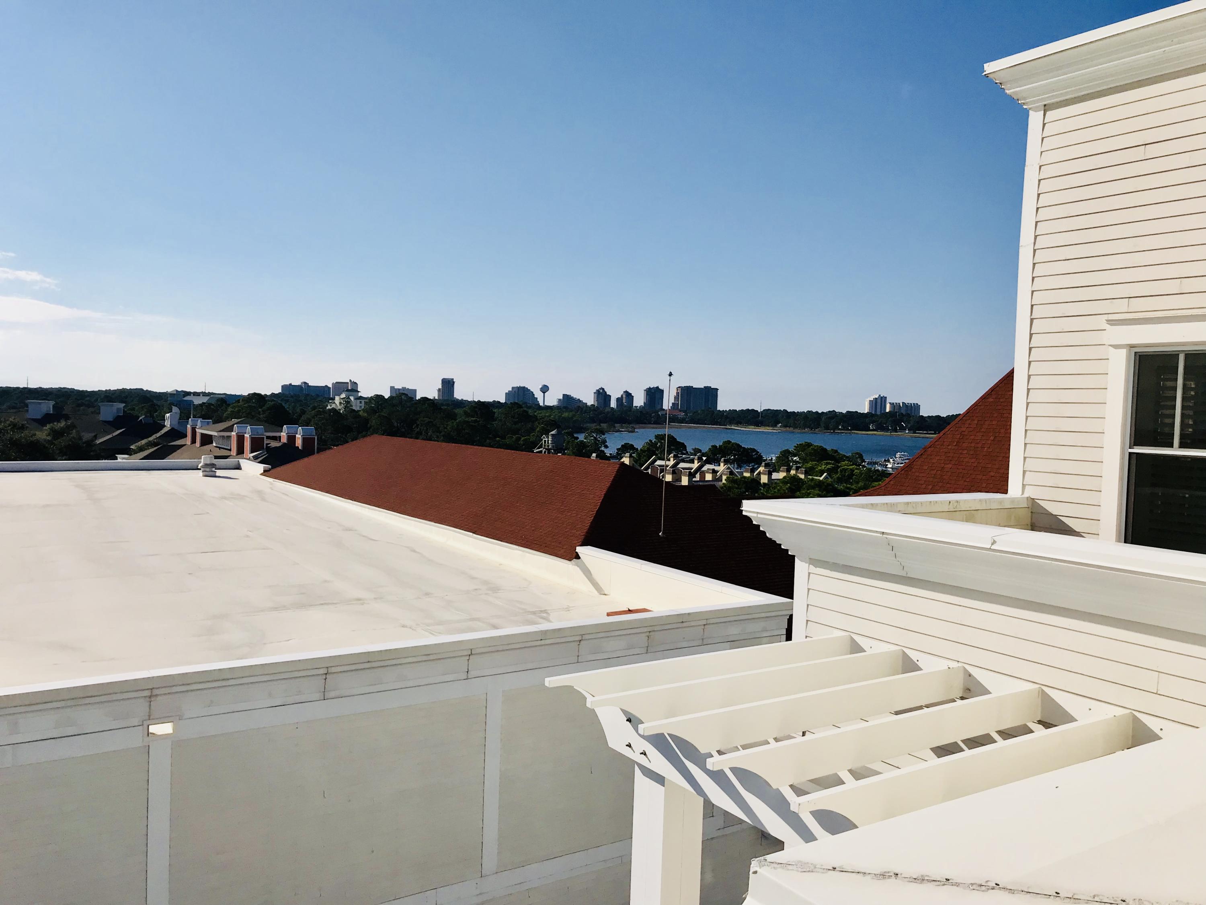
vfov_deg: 49.7
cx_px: 603
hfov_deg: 63.4
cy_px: 452
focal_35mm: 28
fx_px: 976
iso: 25
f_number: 1.8
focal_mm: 3.99
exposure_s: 1/6410
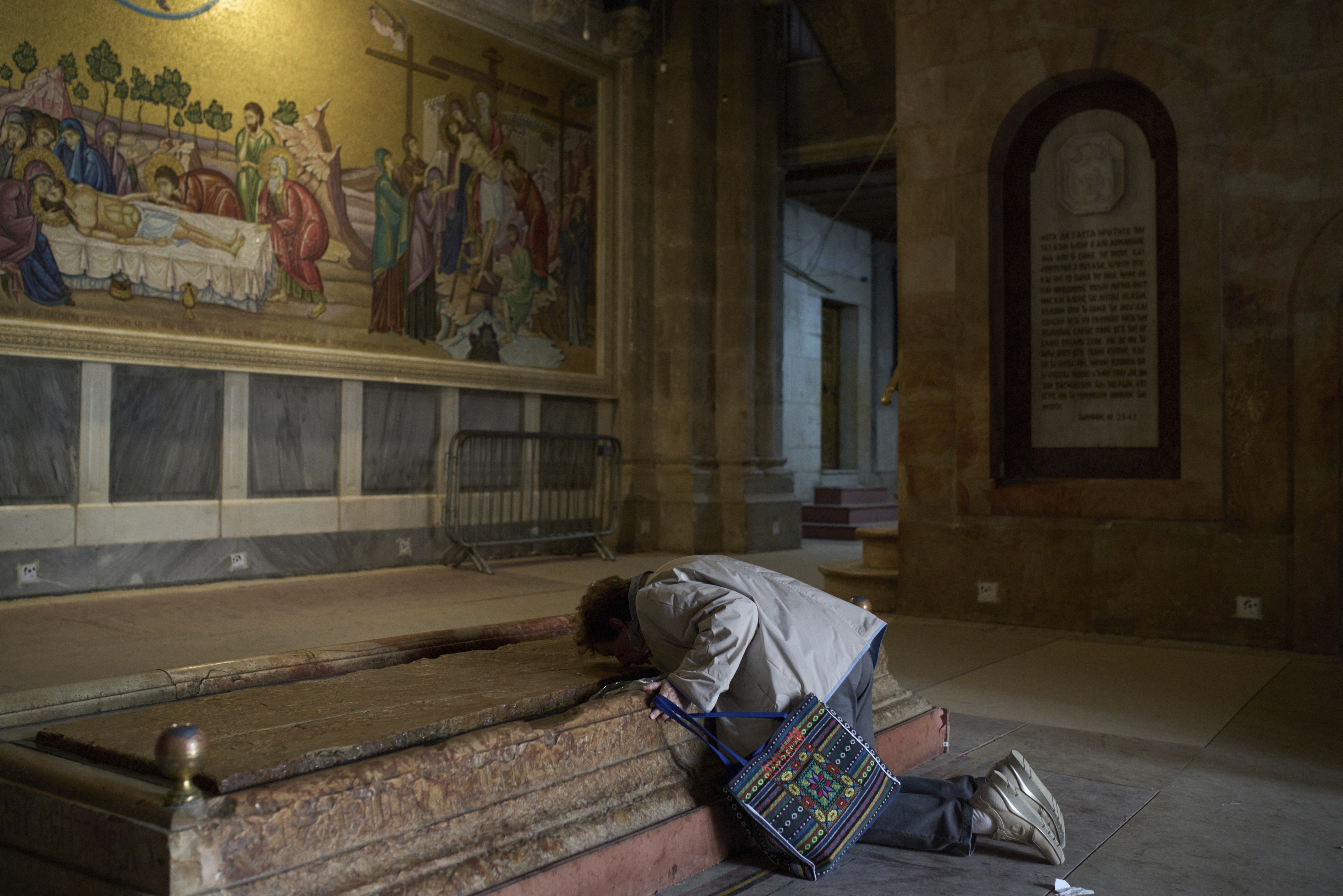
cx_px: 672
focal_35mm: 35
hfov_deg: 54.4
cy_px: 448
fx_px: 1306
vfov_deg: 37.9
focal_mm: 35
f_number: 2.5
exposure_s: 1/320
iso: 3200
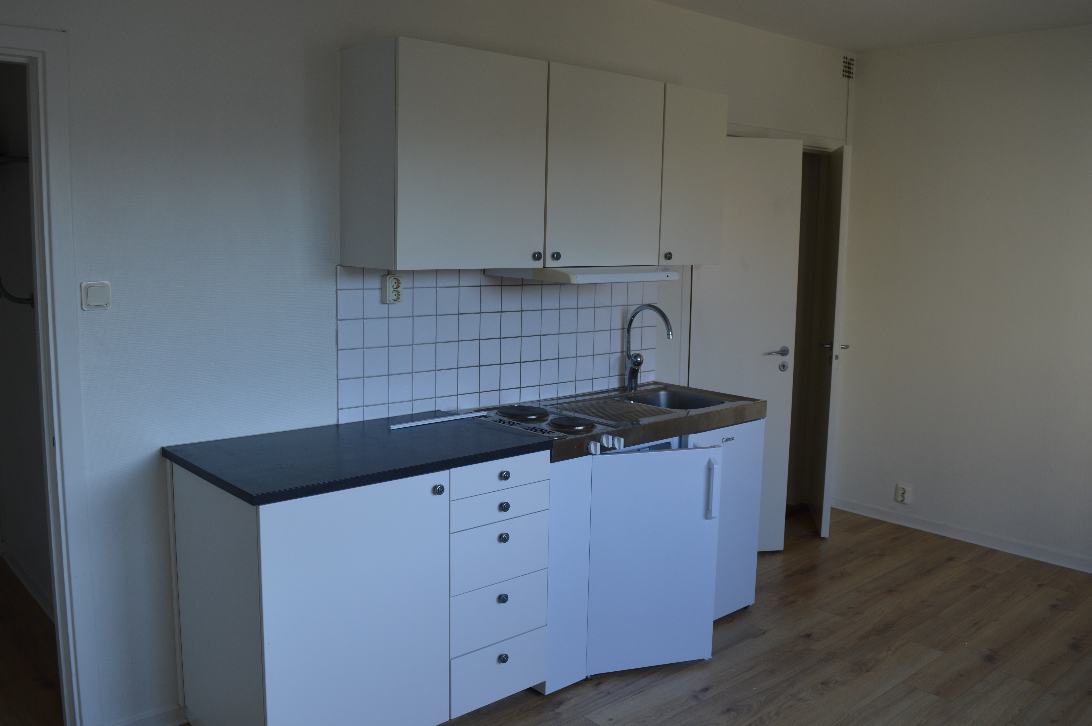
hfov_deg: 62.0
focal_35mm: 30
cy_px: 363
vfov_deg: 43.5
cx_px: 546
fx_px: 909
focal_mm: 20
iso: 180
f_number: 5.6
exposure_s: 1/60
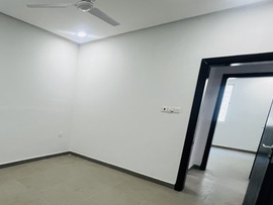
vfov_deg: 59.5
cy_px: 140
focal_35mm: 22
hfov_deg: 69.2
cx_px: 56
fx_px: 174
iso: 250
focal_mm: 1.57
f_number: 1.8
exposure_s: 1/61
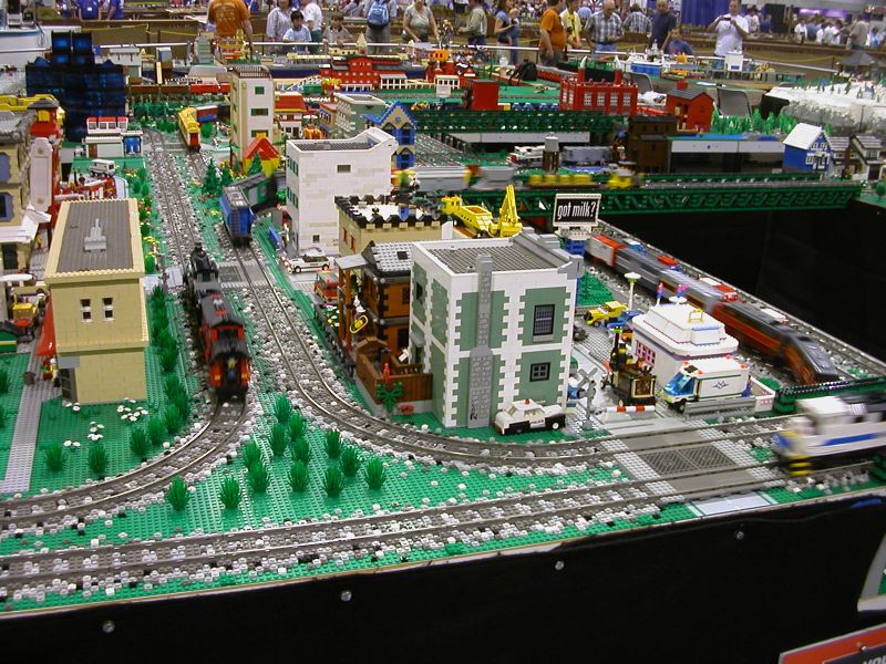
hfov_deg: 50.1
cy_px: 332
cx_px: 443
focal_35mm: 37
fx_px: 947
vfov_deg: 38.7
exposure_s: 1/25
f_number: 2.7
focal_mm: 5.6
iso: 100
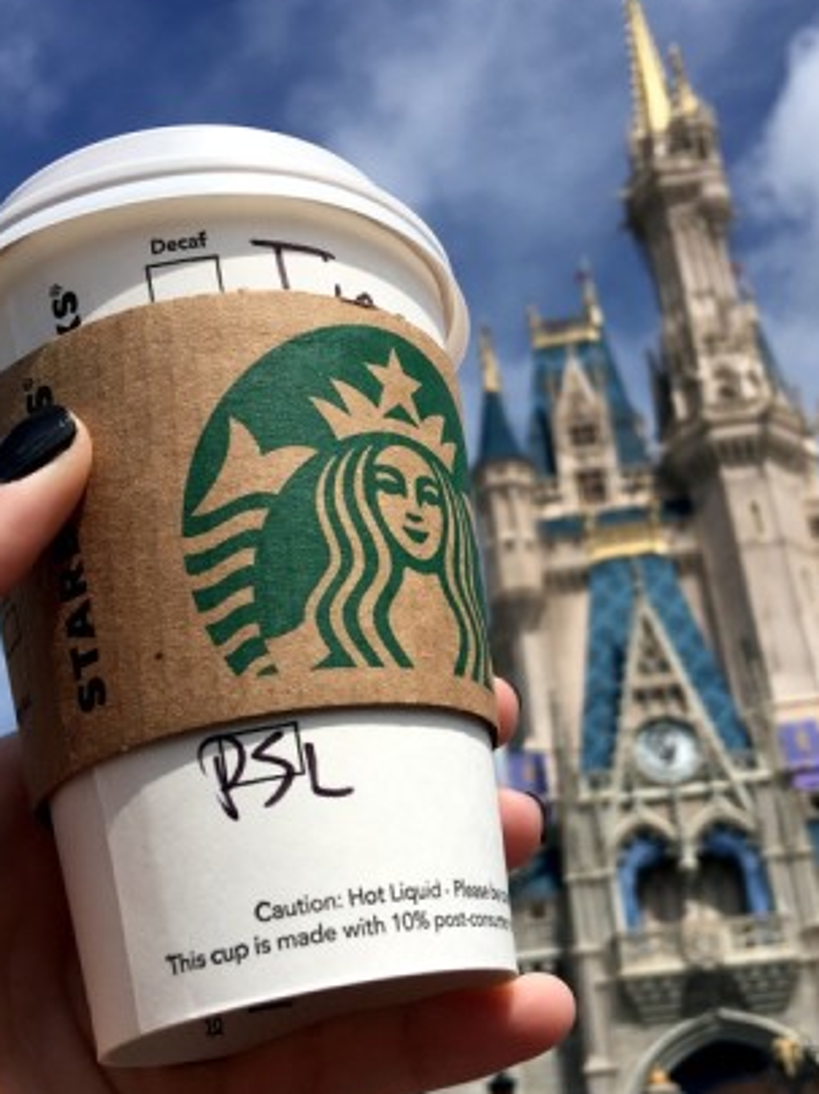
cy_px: 597
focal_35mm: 43
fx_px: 1359
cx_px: 446
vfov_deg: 43.8
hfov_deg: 33.5
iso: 25
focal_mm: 4.15
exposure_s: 1/3497
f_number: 2.2
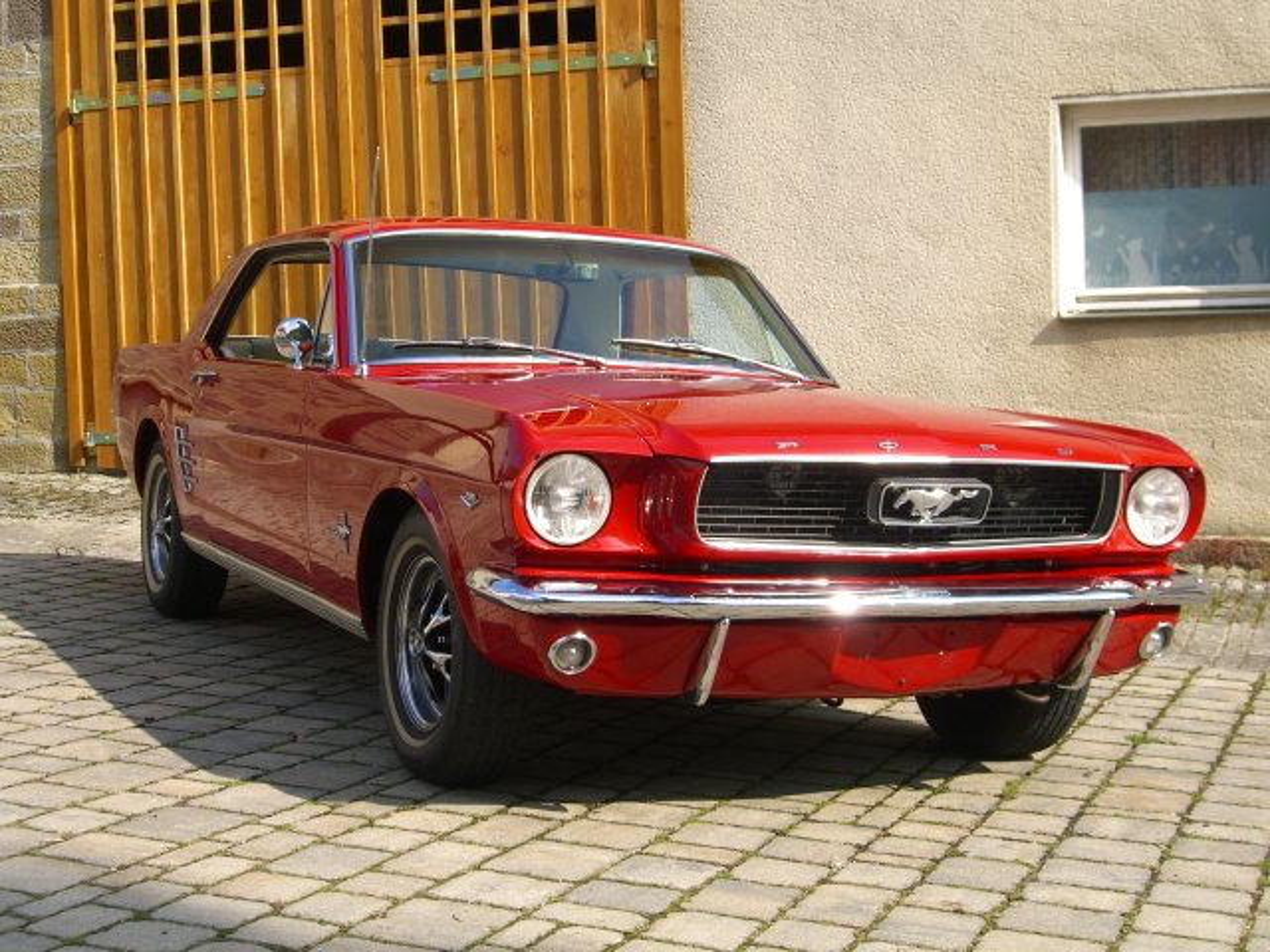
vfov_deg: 25.7
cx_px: 635
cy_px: 476
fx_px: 2091
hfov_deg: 33.8
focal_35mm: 57
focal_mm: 11.8
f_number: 5
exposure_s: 1/250
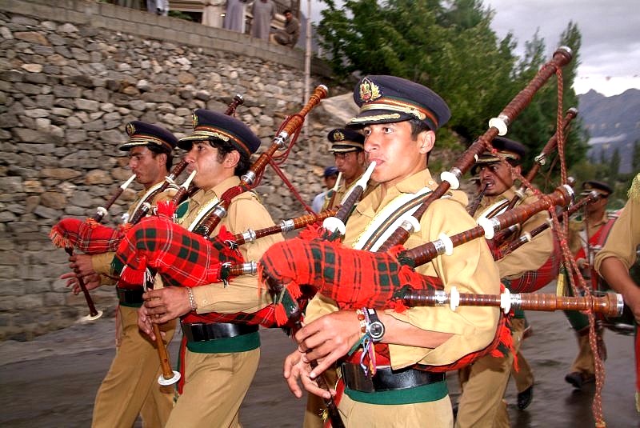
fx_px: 694
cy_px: 214
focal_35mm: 39
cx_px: 320
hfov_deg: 49.5
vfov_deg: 34.3
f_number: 4
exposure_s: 1/60
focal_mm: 26
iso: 400
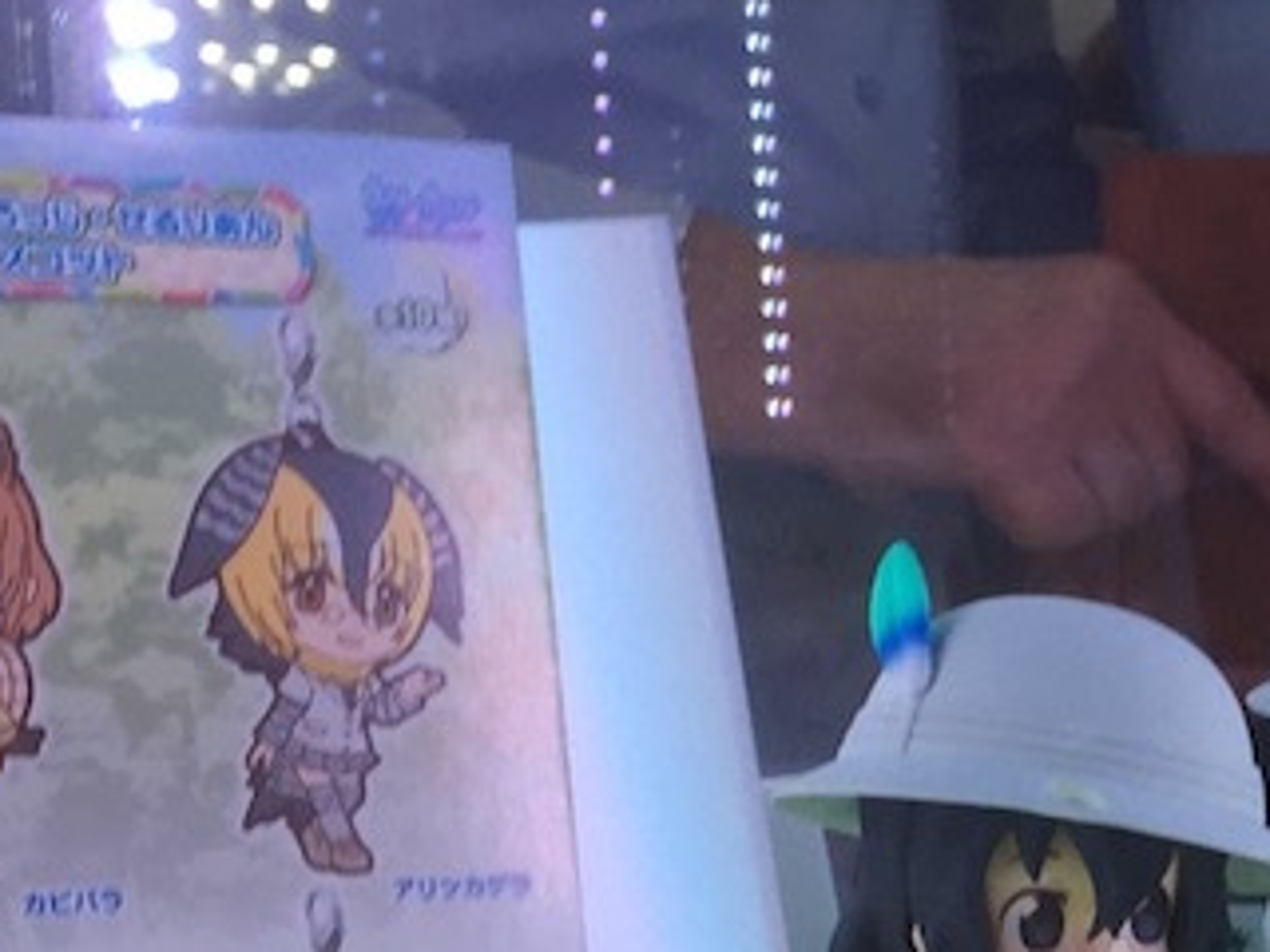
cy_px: 1051
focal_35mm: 116
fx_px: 4256
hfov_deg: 15.9
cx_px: 1782
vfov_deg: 12.5
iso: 32
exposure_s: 1/40
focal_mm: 4.15
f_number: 2.2
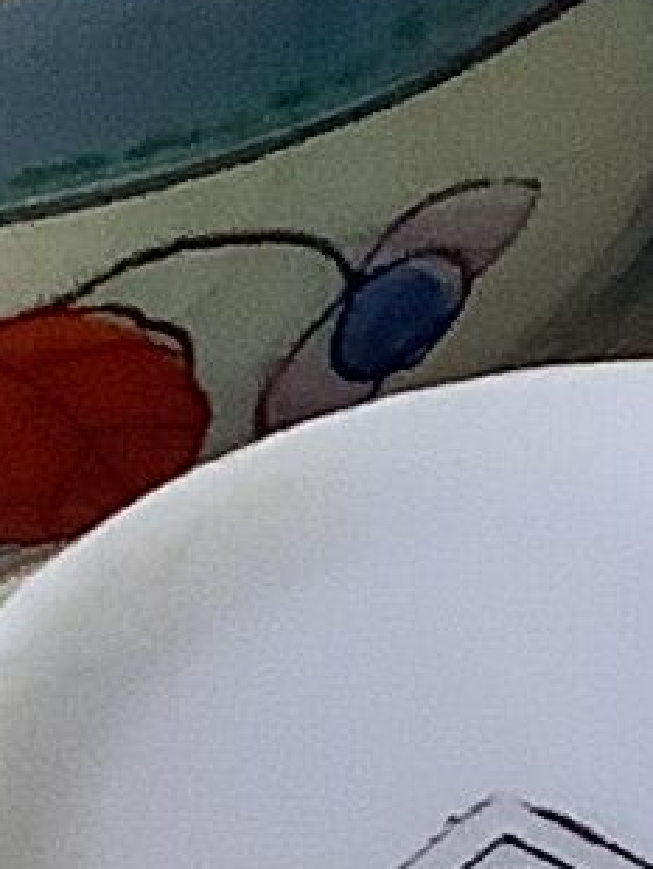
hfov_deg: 4.3
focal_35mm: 326
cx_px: 2321
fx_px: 8188
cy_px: 1281
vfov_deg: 6.0
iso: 80
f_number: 2.4
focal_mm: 3.3
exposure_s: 1/100
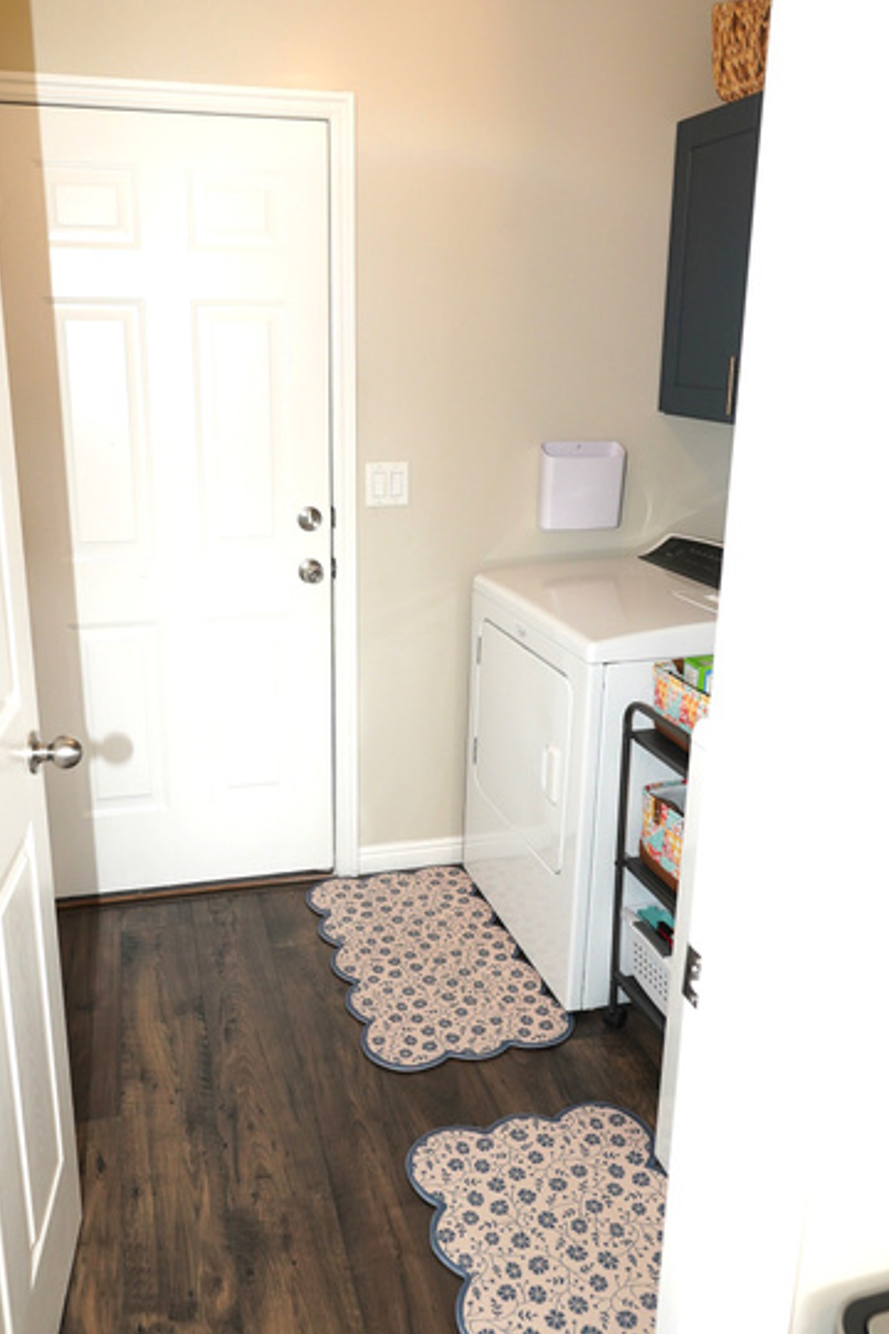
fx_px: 1000
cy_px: 618
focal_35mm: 27
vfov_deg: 67.3
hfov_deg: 47.8
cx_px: 386
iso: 1250
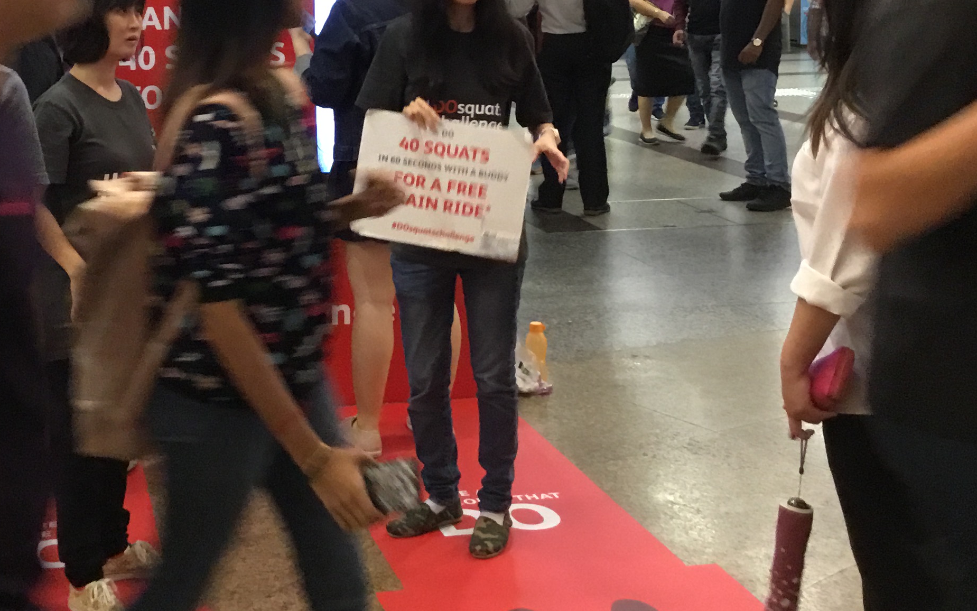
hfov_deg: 34.5
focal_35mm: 58
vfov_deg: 21.9
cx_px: 272
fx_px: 1544
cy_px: 69
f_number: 2.4
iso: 200
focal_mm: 3.3
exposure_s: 1/20
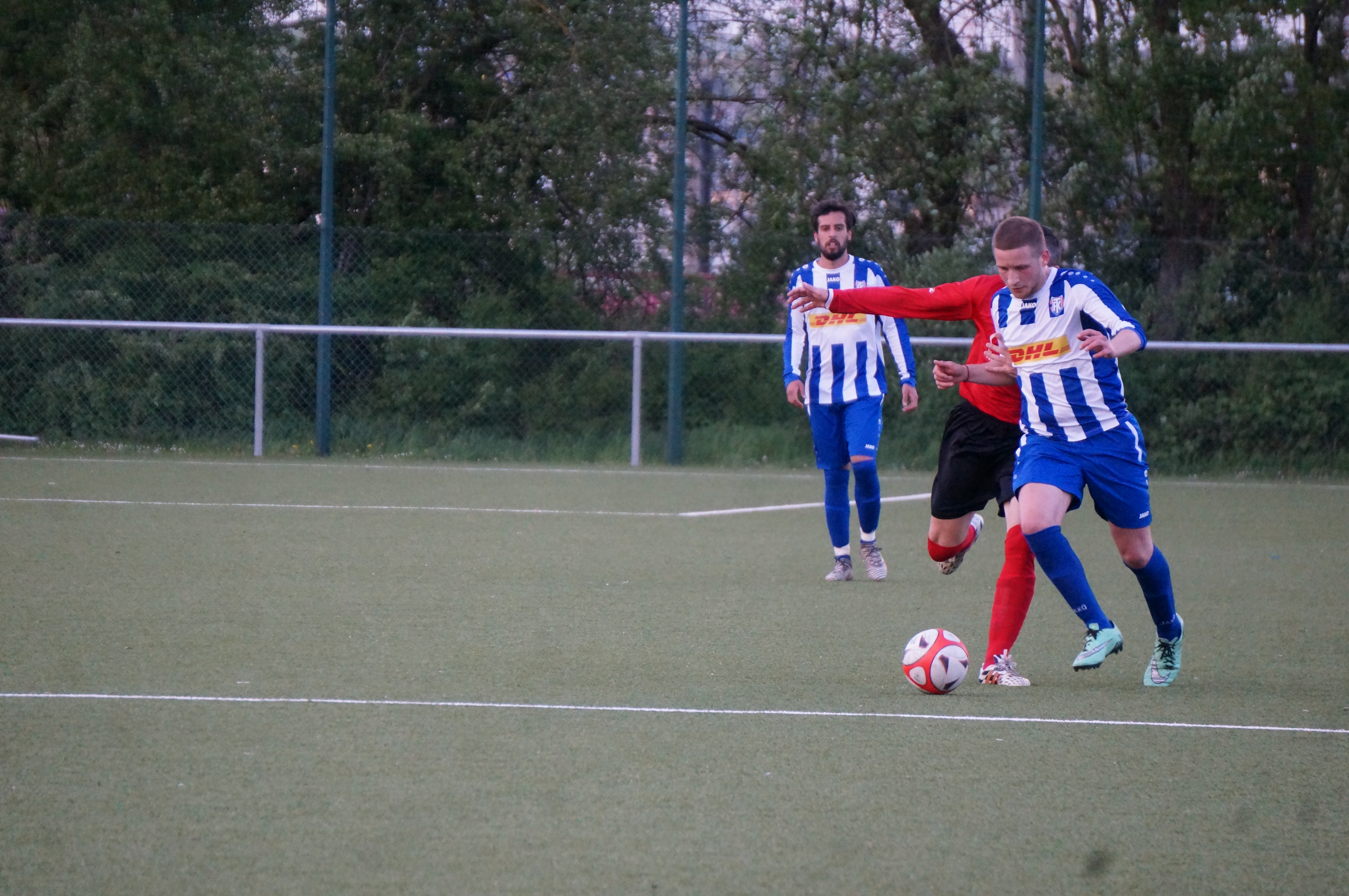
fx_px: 11791
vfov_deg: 4.4
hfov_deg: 6.5
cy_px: 448
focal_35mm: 315
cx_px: 674
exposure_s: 1/640
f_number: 6.3
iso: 3200
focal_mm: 210
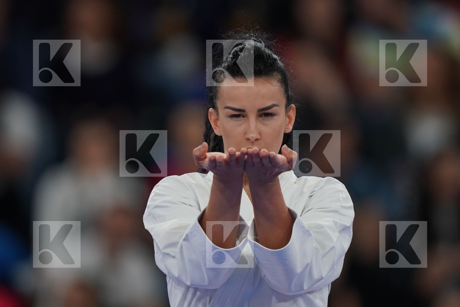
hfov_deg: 3.4
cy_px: 154
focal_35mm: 600
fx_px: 7666
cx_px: 230
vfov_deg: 2.3
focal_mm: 400
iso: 1000
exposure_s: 1/500
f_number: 2.8
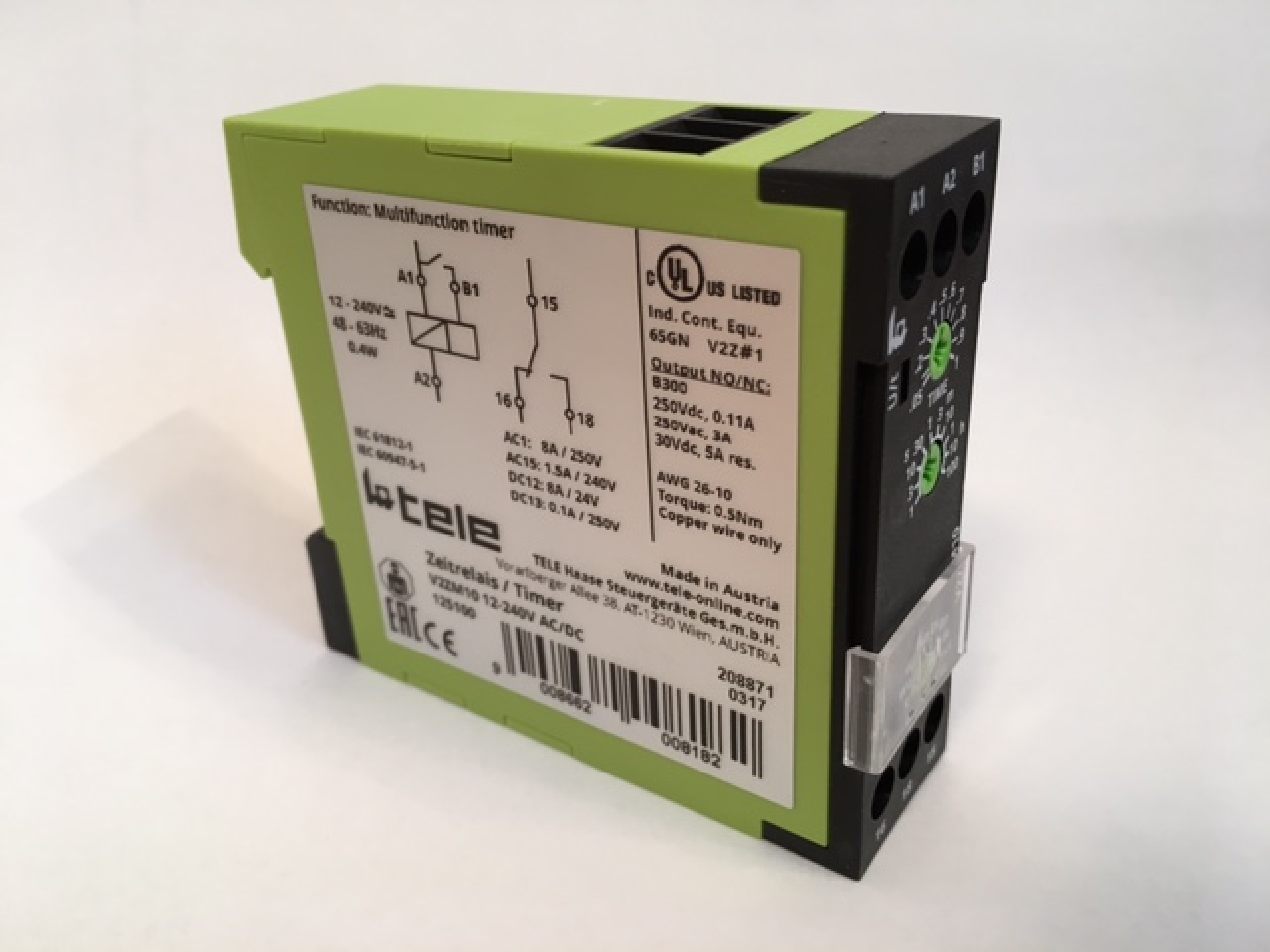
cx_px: 635
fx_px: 1064
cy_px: 476
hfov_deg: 61.7
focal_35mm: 29
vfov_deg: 48.2
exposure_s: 1/33
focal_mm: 4.15
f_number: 2.2
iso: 100
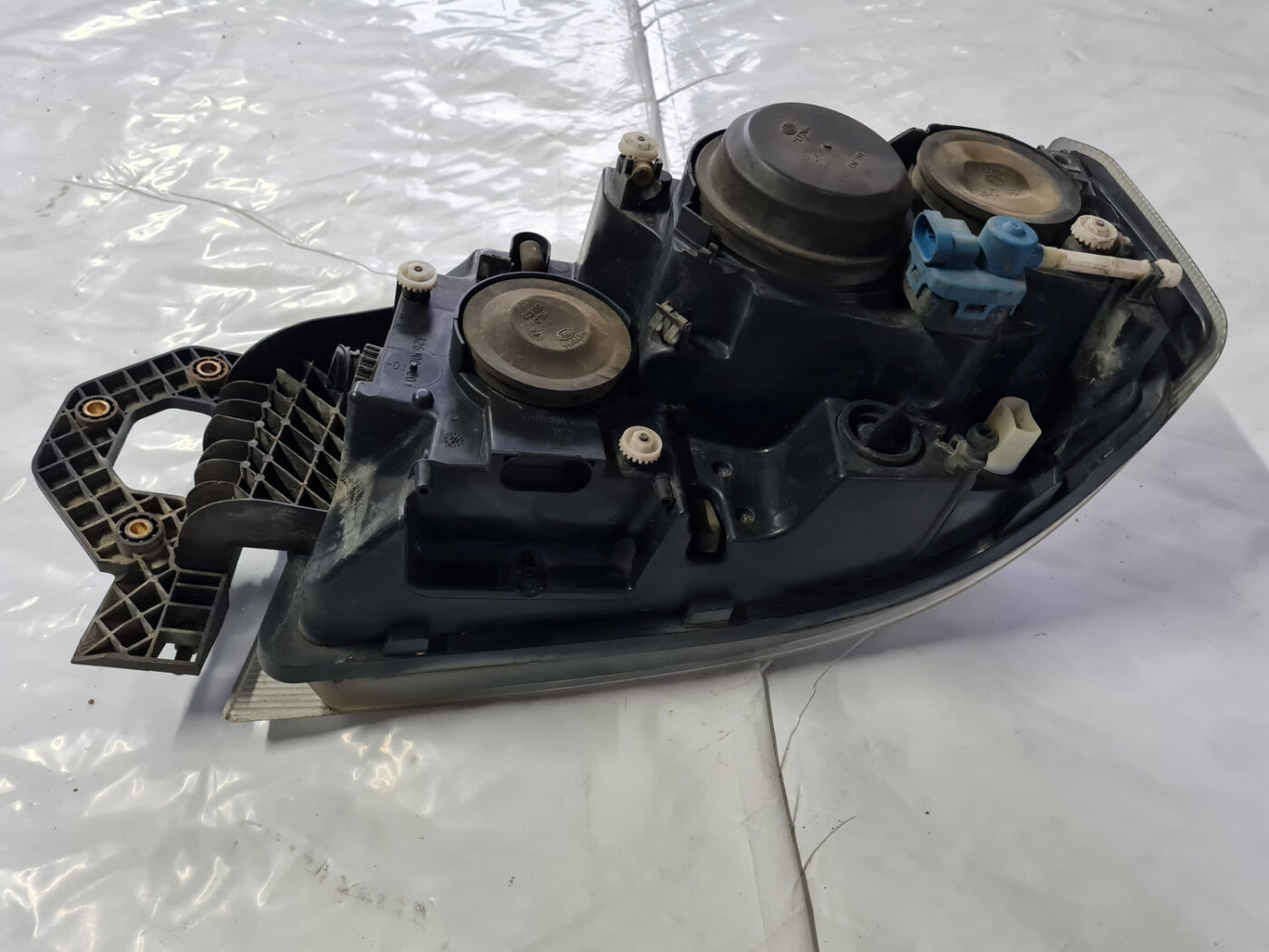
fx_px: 953
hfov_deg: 67.3
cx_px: 634
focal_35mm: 26
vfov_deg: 53.1
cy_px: 476
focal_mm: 5.4
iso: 500
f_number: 1.8
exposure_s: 1/50
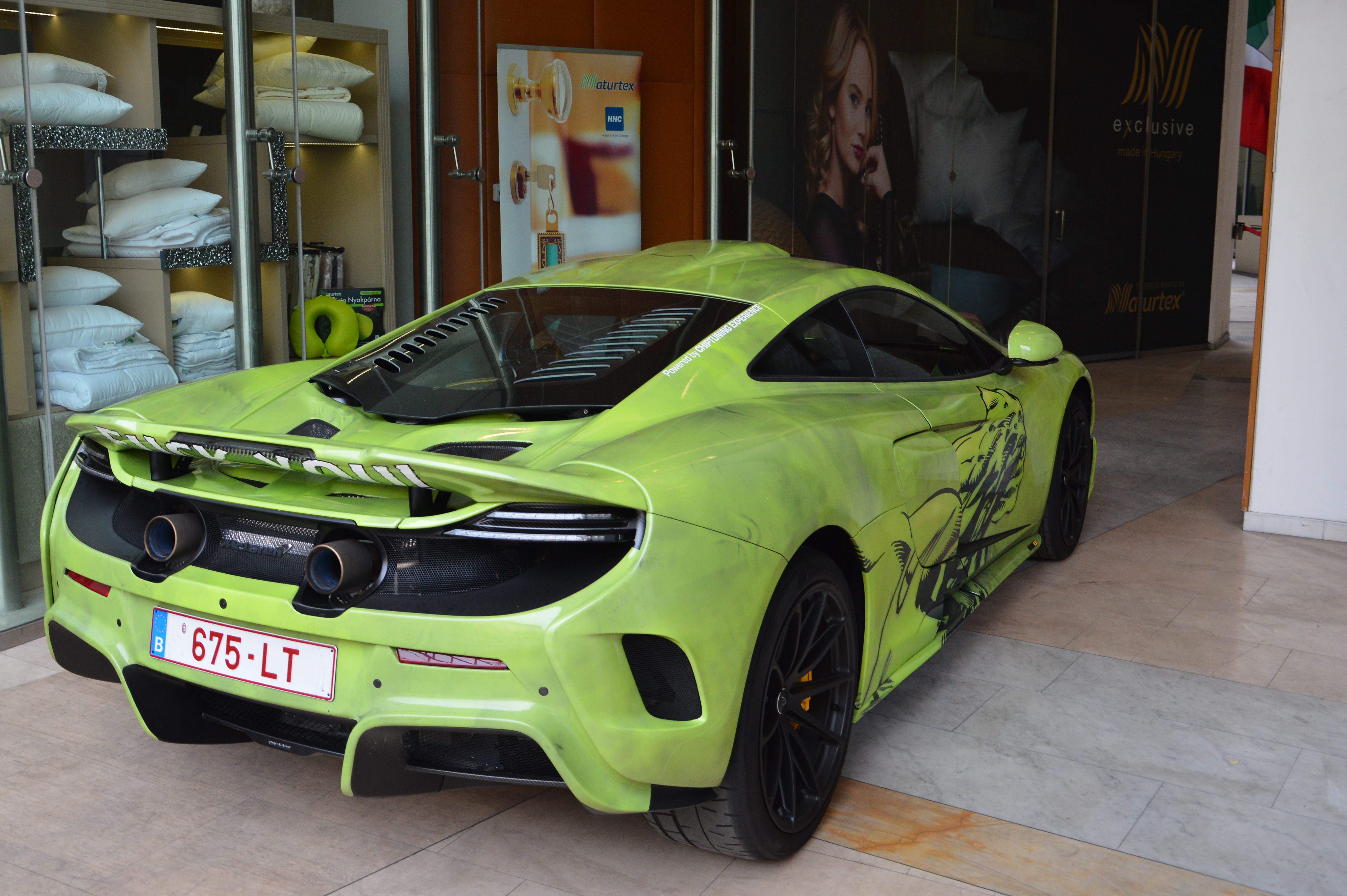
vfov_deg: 41.6
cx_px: 674
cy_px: 448
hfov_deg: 59.5
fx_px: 1178
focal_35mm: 32
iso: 400
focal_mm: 21
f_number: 4
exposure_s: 1/60
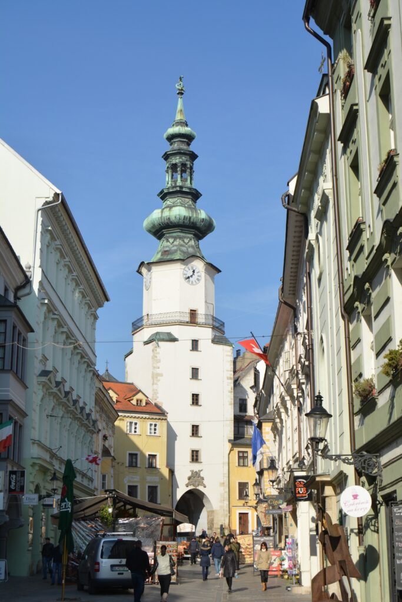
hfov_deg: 23.8
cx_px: 201
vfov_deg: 35.0
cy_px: 301
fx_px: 954
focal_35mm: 57
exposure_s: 1/500
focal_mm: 38
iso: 200
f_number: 11
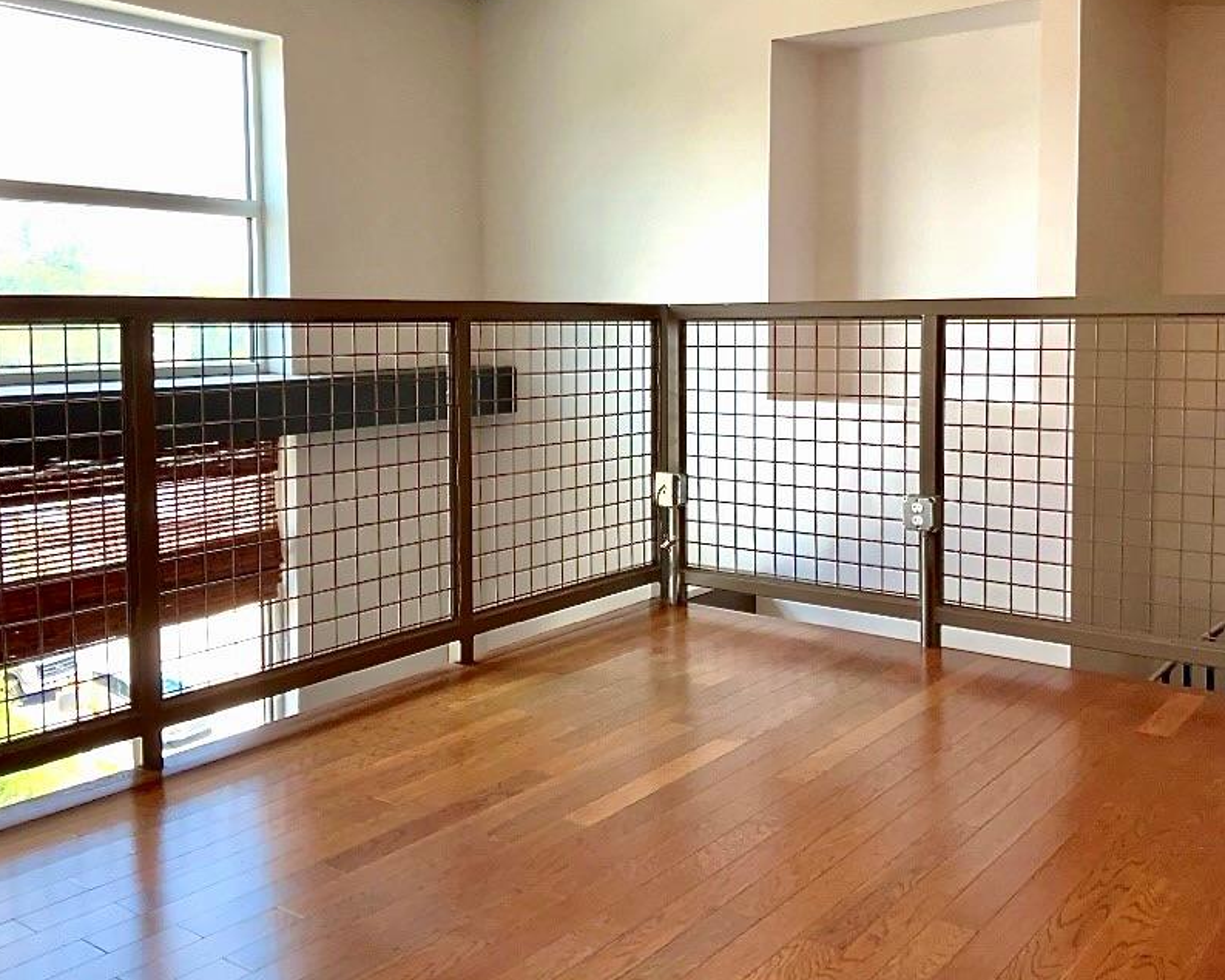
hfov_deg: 52.8
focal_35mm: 34
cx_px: 611
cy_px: 400
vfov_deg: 43.2
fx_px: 1233
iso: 64
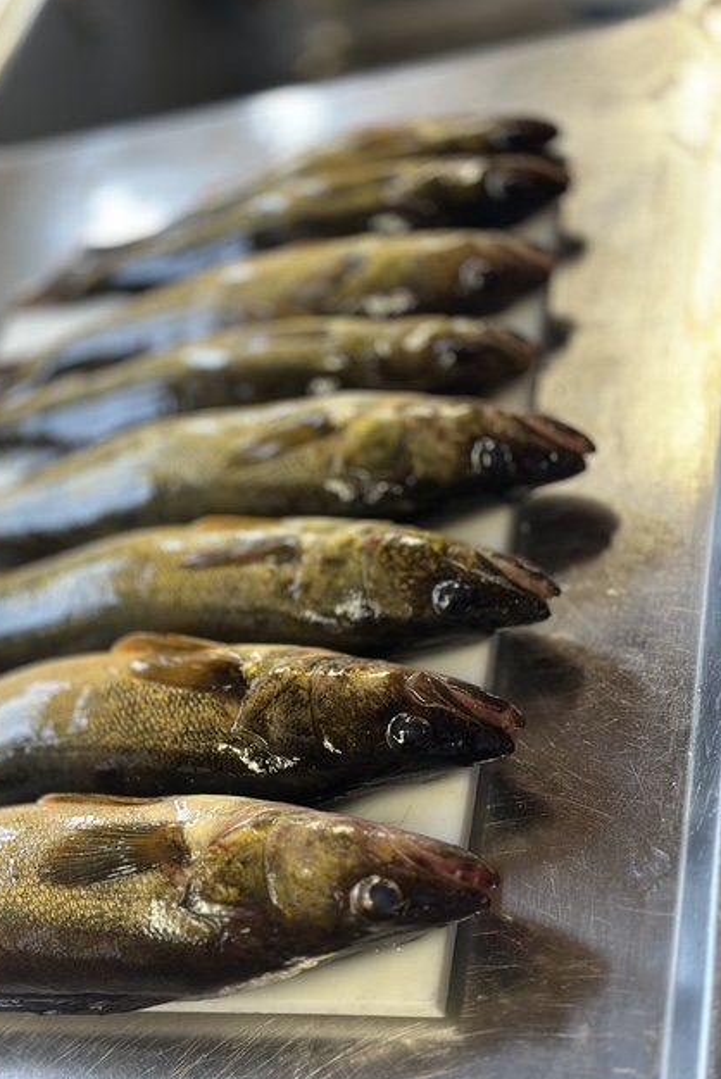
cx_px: 335
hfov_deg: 26.5
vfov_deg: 38.9
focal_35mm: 51
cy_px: 543
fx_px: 1530
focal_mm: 6.86
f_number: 1.78
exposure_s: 1/60
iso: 100
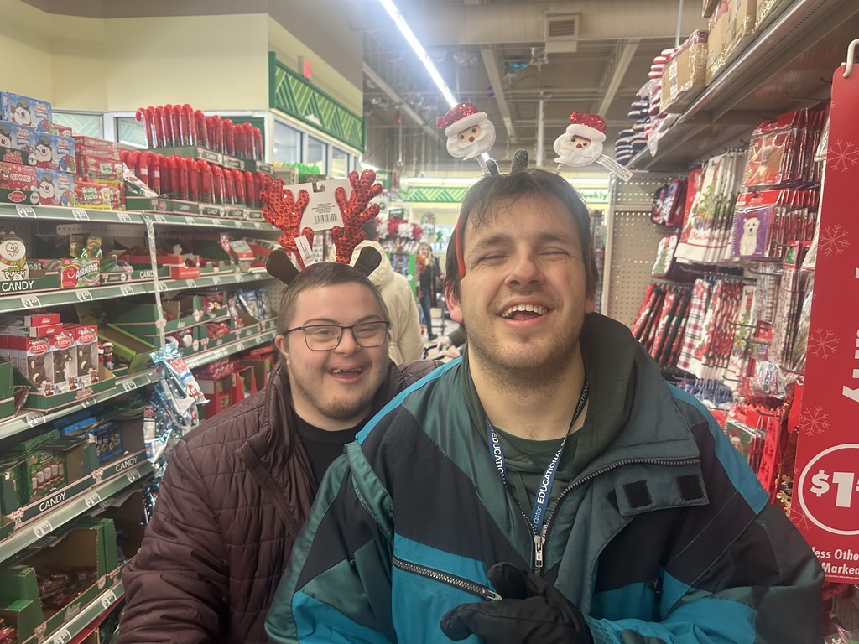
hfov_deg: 67.3
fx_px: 645
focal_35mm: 26
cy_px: 322
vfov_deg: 53.1
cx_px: 430
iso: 160
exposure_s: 1/60
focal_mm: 5.7
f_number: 1.5
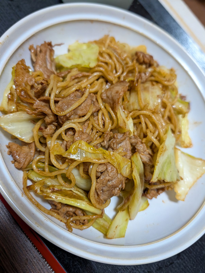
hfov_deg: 56.9
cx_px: 102
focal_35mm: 24
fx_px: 189
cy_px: 136
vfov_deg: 71.5
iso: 1139
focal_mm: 6.9
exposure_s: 1/100
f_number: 1.68
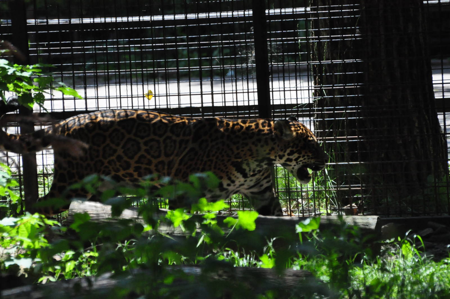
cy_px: 150
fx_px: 4495
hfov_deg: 5.7
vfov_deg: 3.8
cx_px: 225
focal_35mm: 360
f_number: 5.6
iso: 3200
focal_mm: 240
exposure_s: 1/3200
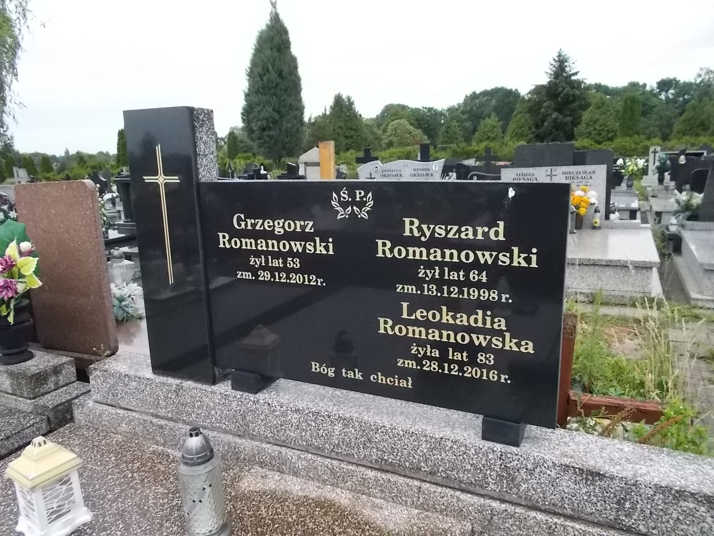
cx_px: 357
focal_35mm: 26
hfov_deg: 67.3
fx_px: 536
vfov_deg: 53.1
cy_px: 268
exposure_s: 1/250
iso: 400
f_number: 8
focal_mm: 4.6
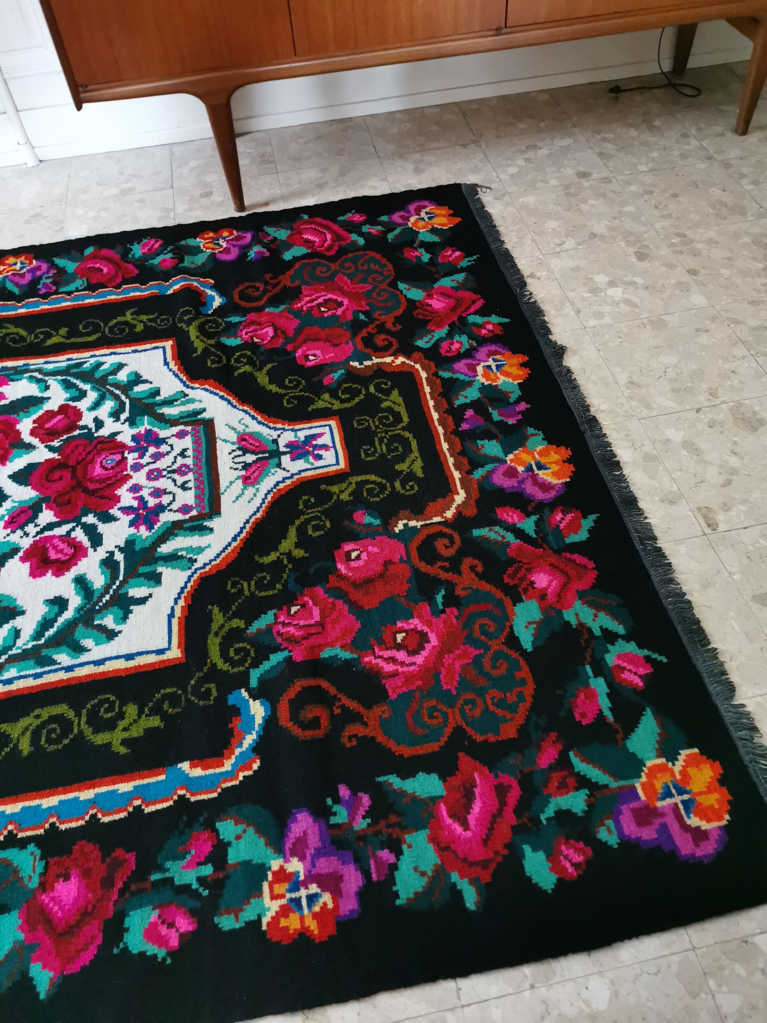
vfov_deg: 65.3
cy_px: 512
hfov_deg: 51.4
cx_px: 384
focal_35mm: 27
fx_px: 798
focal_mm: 5.56
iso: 800
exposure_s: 1/30
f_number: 1.6
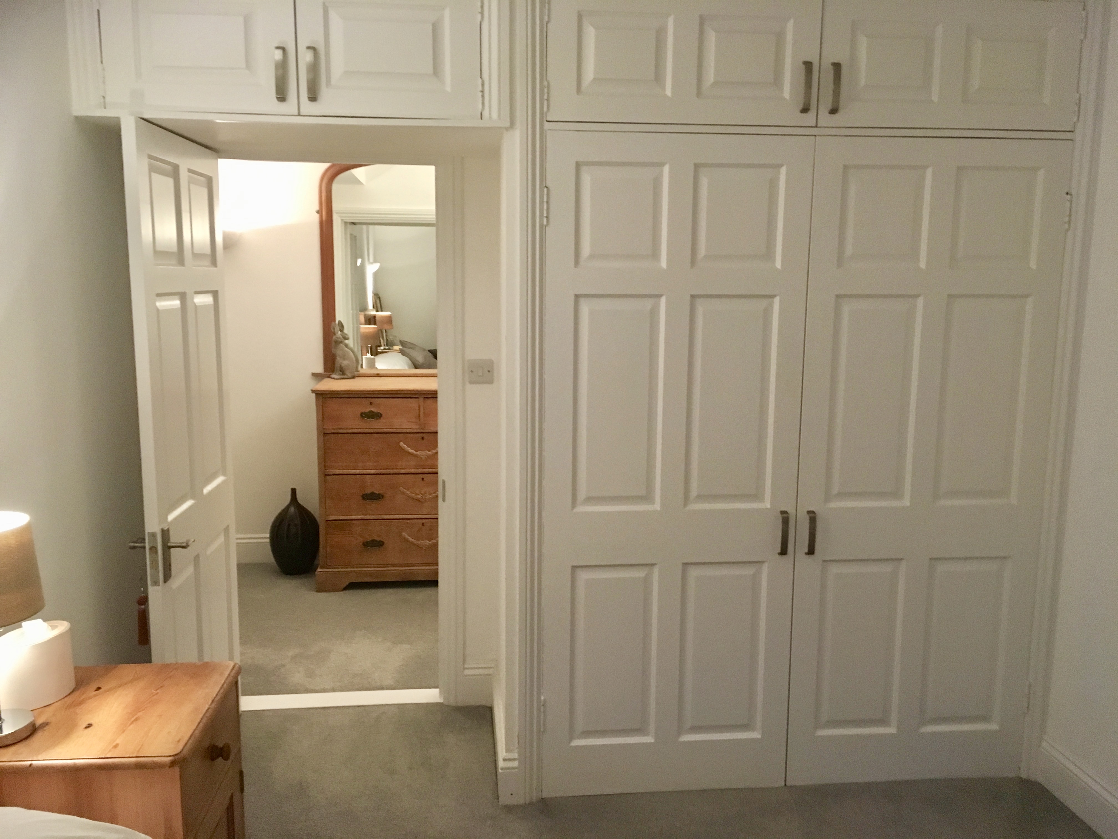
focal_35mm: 29
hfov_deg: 61.7
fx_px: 937
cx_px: 559
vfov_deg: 48.2
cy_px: 420
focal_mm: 4.15
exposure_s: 1/20
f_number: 2.2
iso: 200
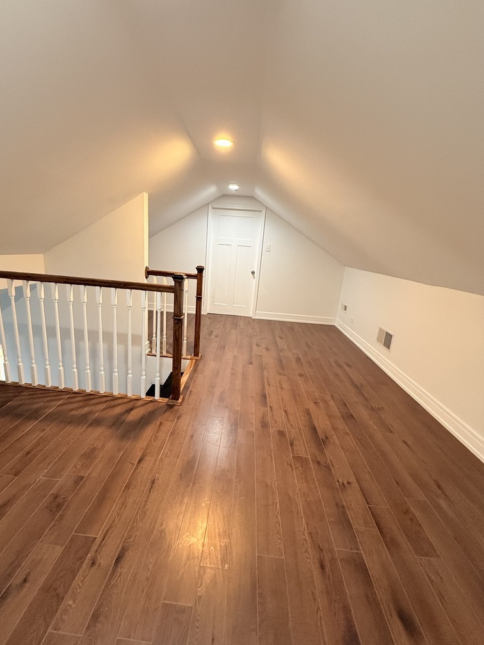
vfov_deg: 98.2
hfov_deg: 81.6
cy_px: 316
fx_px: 280
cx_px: 226
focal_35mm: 15
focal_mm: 2.22
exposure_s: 1/60
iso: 500
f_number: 2.2
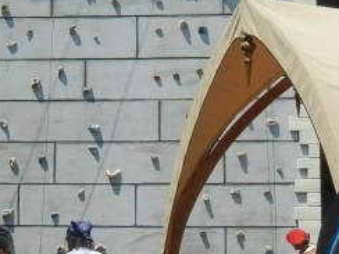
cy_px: 47
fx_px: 1234
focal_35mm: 126
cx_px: 82
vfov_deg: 11.7
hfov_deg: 15.6
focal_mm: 5.4
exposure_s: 1/417
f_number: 7
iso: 160
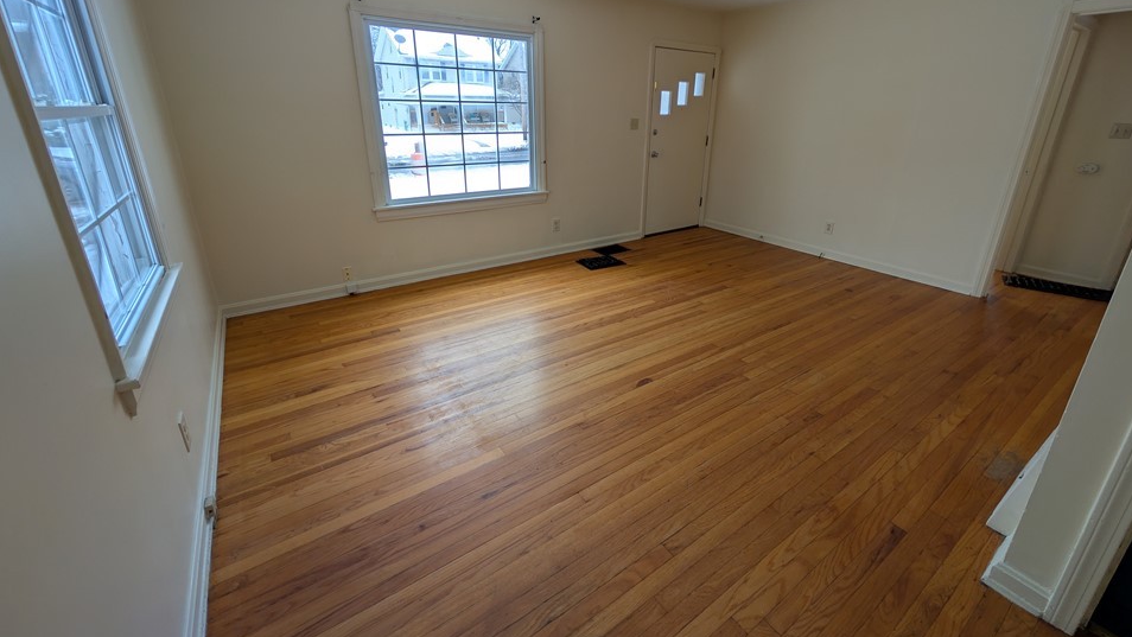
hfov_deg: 106.8
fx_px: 420
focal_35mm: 14
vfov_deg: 73.7
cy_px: 262
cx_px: 587
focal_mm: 2.02
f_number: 1.7
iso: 56
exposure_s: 1/414
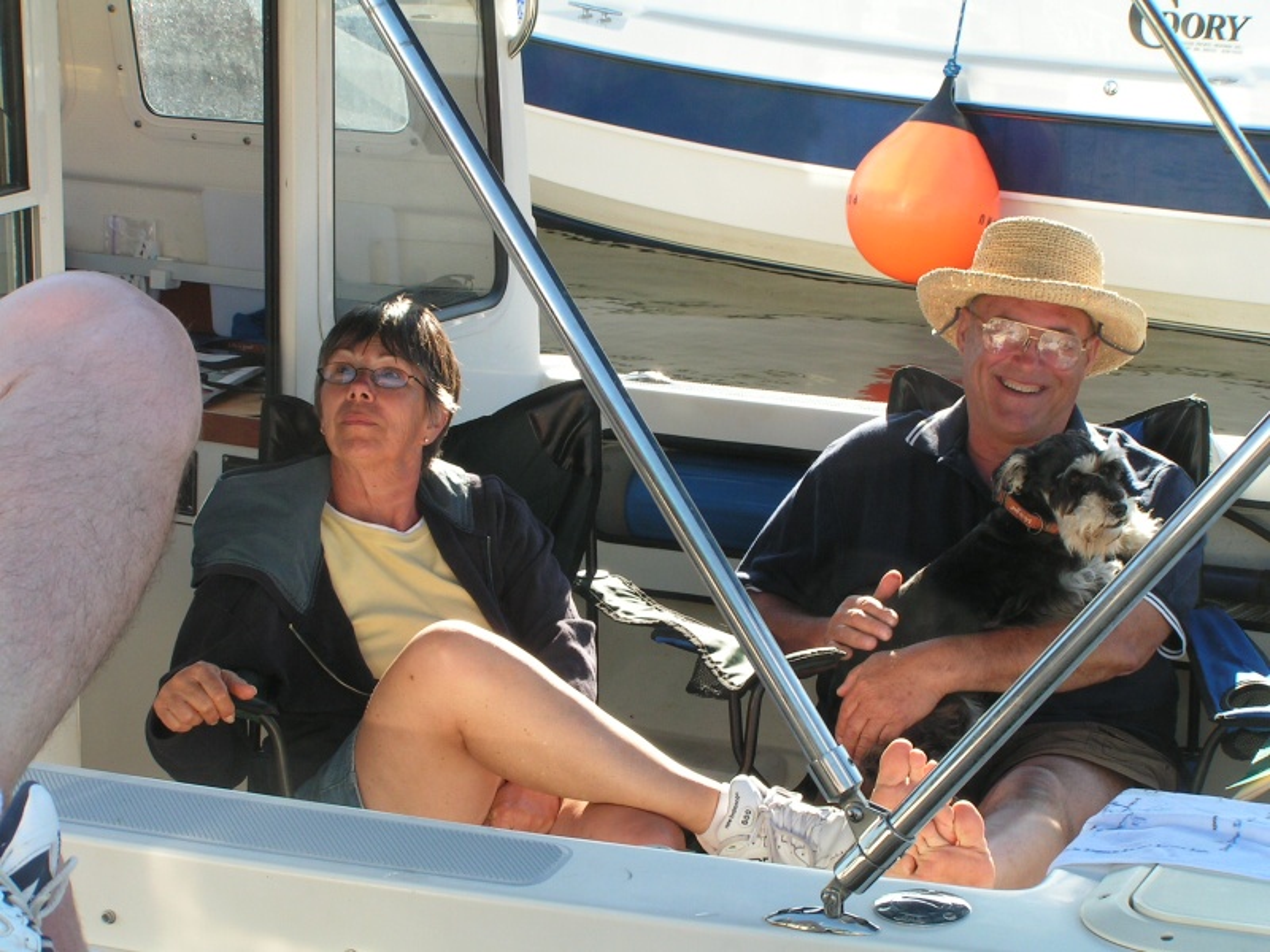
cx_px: 635
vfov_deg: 18.4
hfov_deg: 24.4
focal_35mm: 80
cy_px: 476
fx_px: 2935
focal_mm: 13.4
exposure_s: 1/100
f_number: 4.5
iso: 50
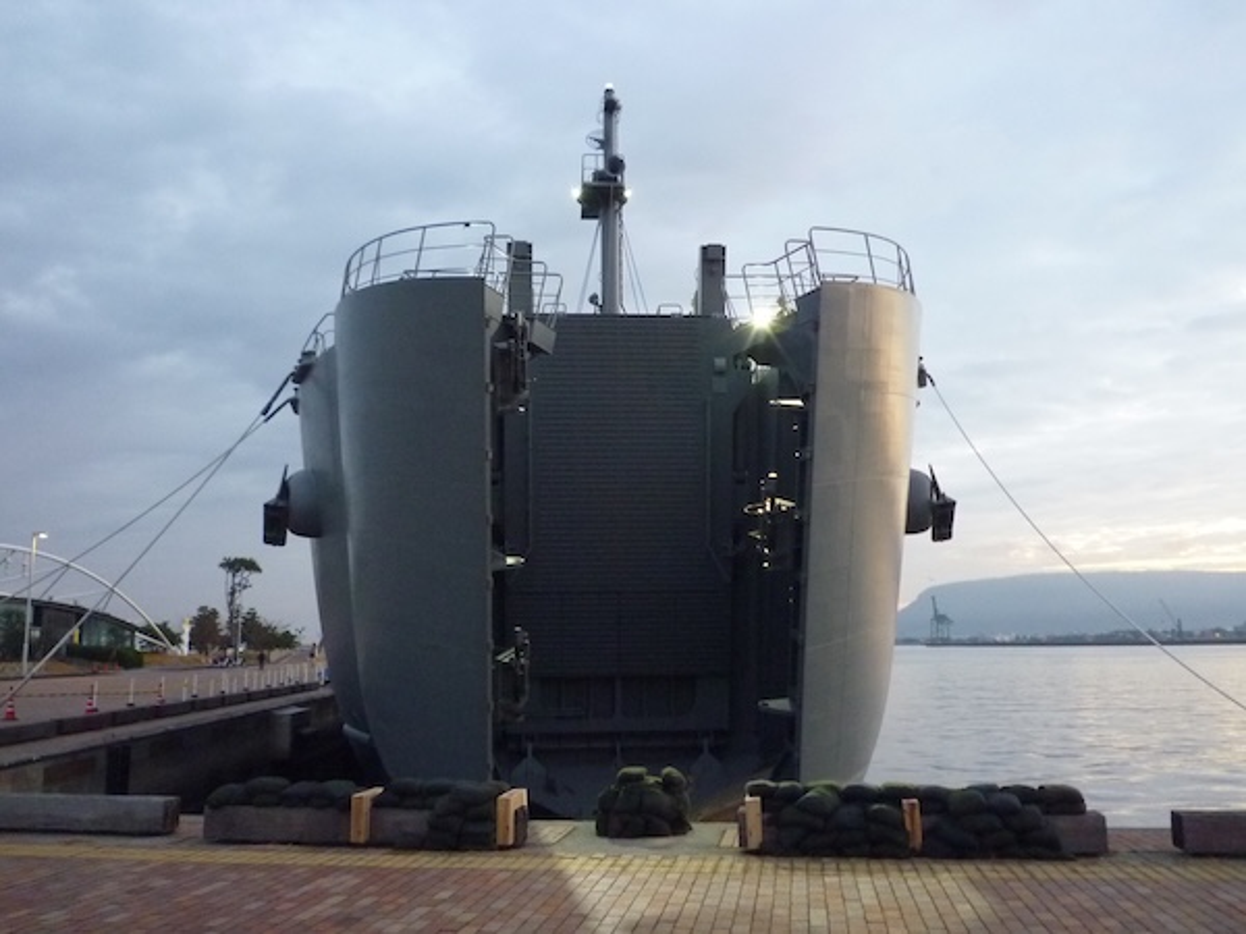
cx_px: 623
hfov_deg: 61.7
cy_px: 467
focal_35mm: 29
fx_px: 1044
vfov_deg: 48.2
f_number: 2.8
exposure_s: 1/20
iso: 400
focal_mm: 4.4
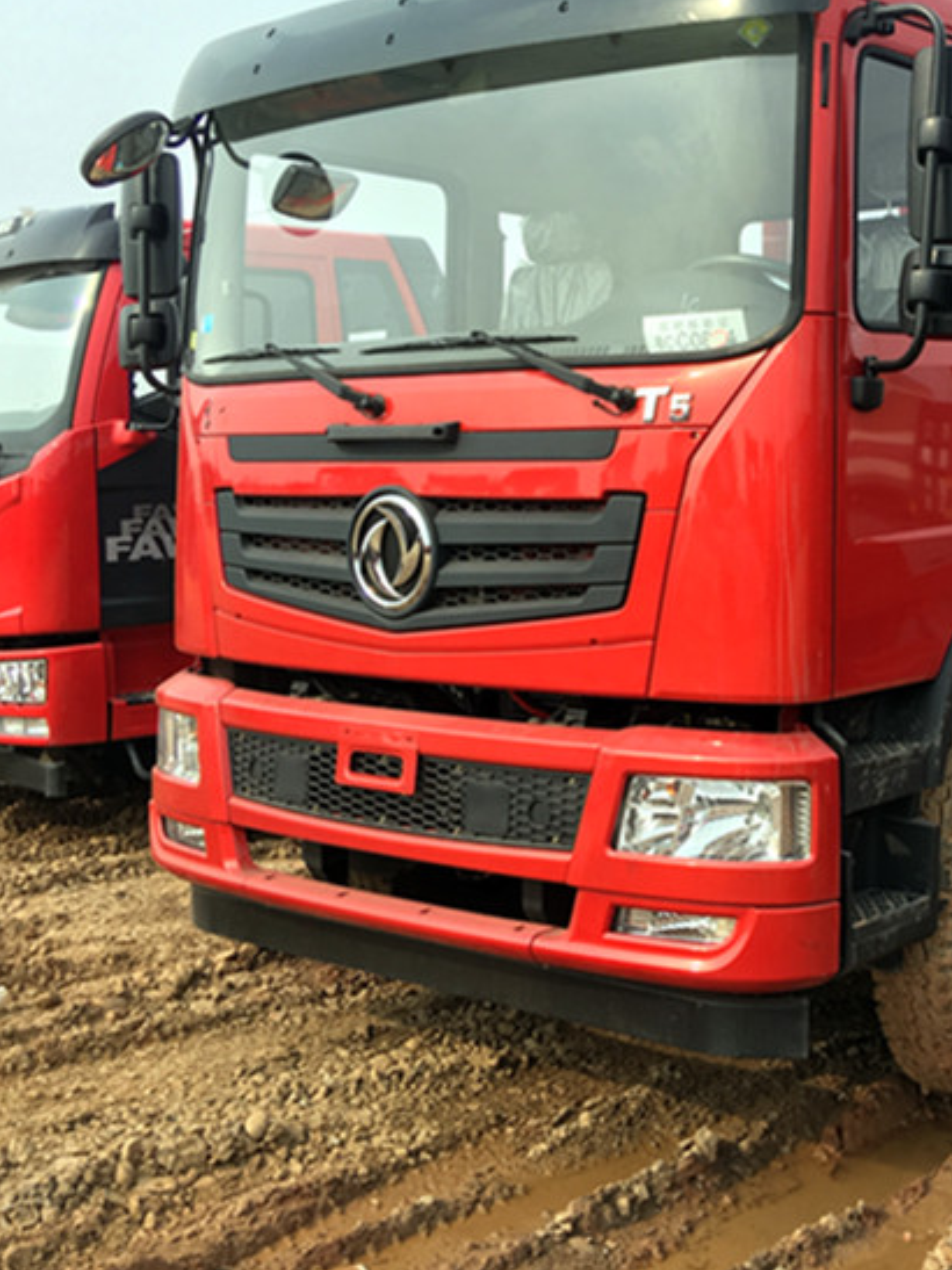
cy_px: 520
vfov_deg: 41.1
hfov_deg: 30.0
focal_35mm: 46
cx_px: 872
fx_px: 1687
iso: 25
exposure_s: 1/596
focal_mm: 4.15
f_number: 2.2
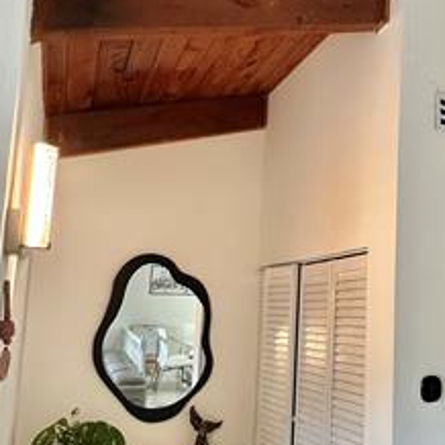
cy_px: 271
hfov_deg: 45.3
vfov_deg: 48.1
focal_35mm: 34
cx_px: 374
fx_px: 495
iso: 200
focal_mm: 2.22
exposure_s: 1/60
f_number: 2.2
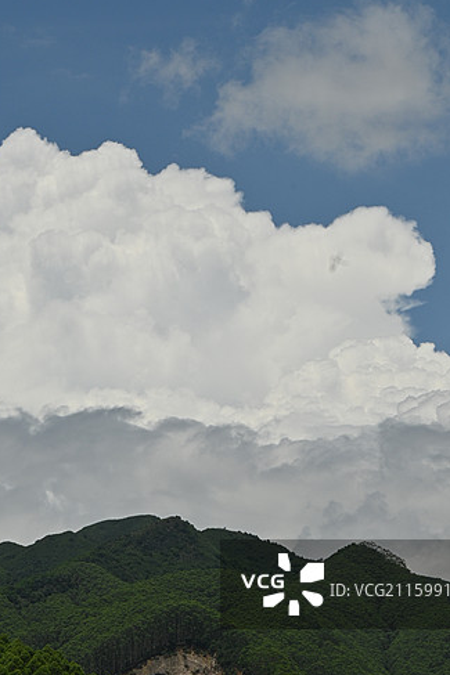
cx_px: 160
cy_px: 325
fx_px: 2308
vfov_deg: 16.7
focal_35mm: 123
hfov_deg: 11.1
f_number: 18
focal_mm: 50
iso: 100
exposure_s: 1/250
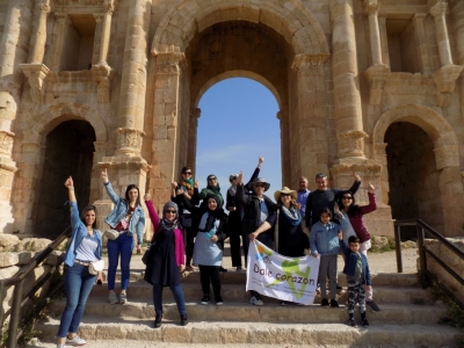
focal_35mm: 23
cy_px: 174
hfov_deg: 73.9
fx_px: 308
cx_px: 232
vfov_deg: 58.9
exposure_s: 1/1250
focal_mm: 4
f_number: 3.1
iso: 80
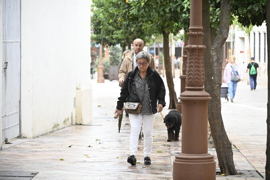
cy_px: 90
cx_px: 135
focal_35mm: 195
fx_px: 1462
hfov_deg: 10.6
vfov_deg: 7.0
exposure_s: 1/320
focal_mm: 130
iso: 3600
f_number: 5.3
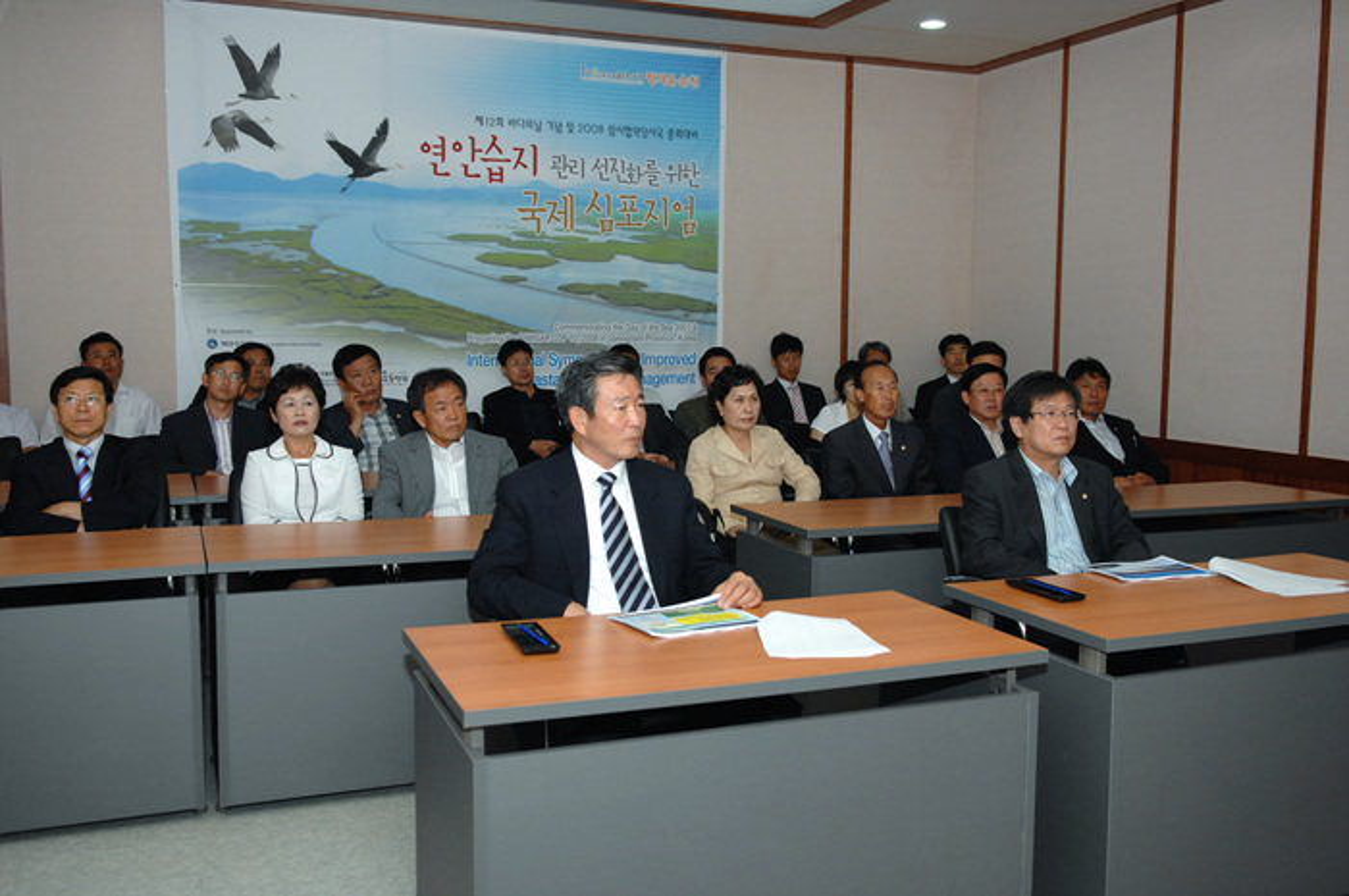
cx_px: 674
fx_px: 1291
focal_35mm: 34
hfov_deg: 55.2
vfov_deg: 38.3
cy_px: 448
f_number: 3.5
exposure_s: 1/125
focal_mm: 23
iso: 400
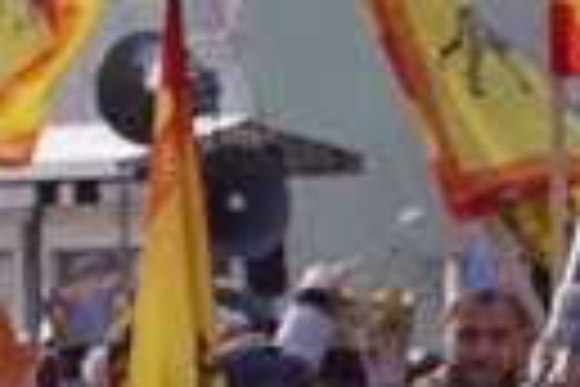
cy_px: 565
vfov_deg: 2.1
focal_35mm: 641
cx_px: 733
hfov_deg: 3.2
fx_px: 10325
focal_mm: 55
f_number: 6.3
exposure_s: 1/160
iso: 100
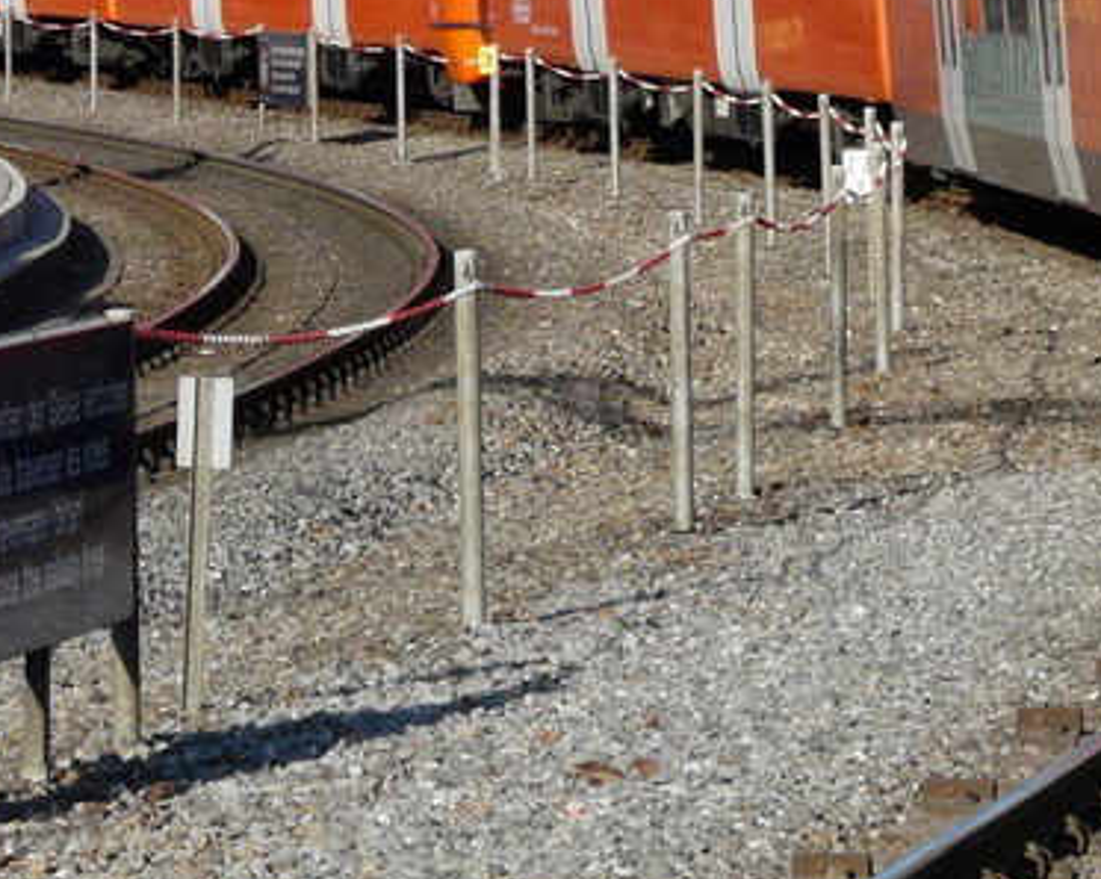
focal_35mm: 322
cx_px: 1036
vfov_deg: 4.8
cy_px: -145
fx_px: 10487
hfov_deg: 6.0
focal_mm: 20.2
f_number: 5.6
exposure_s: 1/320
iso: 100
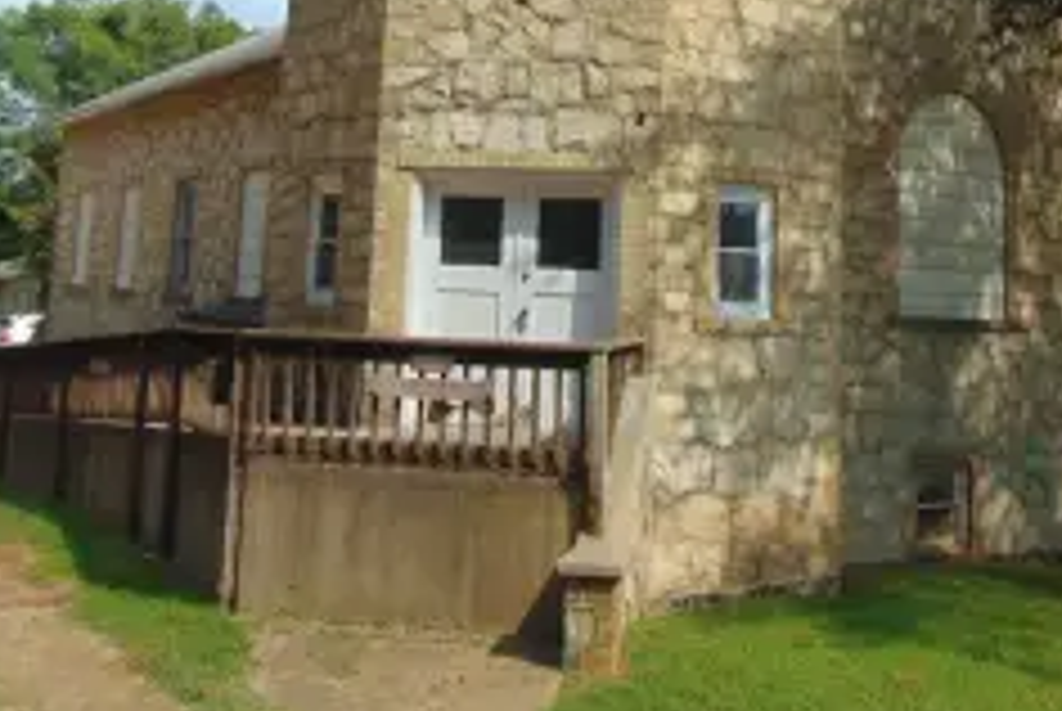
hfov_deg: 44.4
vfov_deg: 29.3
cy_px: 68
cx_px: 594
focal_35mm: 44
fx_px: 1300
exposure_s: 1/200
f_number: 7.7
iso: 80
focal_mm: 4.5
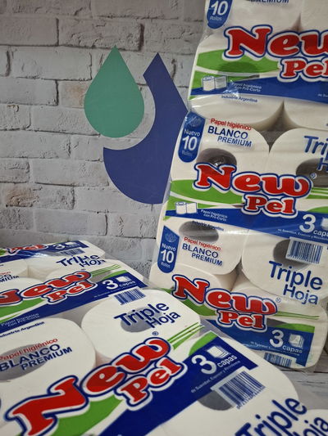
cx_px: 164
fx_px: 290
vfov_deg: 73.9
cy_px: 218
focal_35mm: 23
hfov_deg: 58.9
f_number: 1.8
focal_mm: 5.54
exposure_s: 1/33
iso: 320
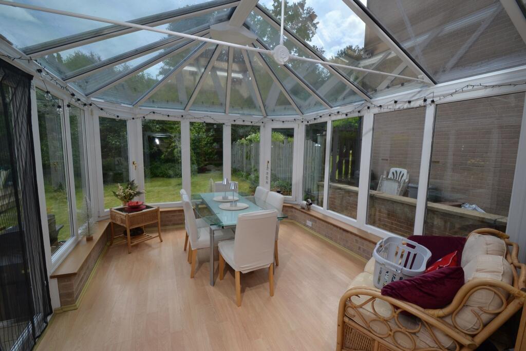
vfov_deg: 77.3
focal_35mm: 15
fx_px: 219
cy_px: 176
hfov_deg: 100.4
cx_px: 263
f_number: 6.3
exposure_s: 1/160
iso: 100
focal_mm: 10
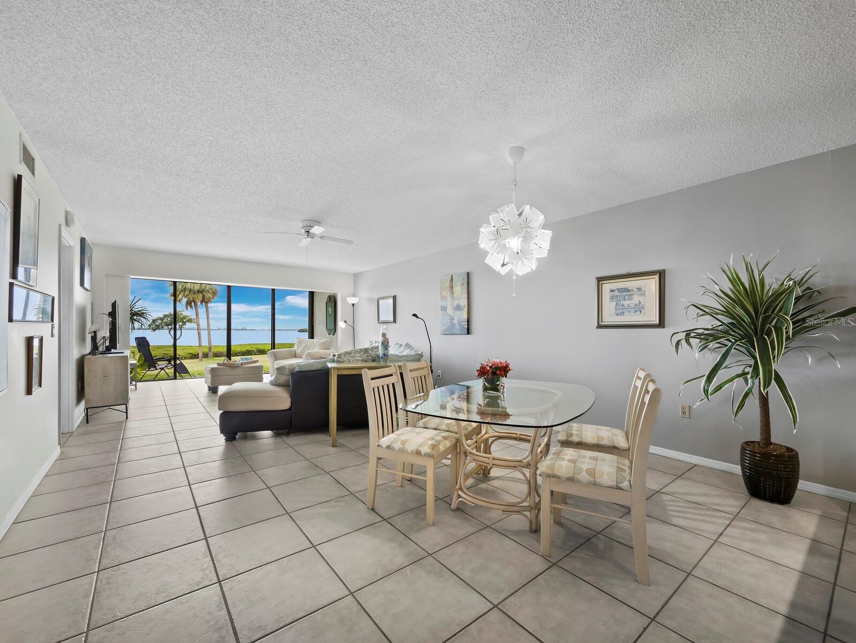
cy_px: 322
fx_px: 346
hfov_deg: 102.0
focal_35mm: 14
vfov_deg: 85.7
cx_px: 428
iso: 400
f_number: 11
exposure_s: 1/4
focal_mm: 7
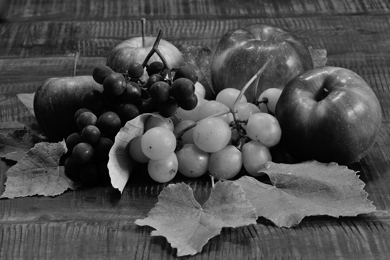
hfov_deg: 13.7
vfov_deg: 9.1
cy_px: 130
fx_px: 1625
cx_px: 195
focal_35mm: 150
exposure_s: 2
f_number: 16
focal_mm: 100
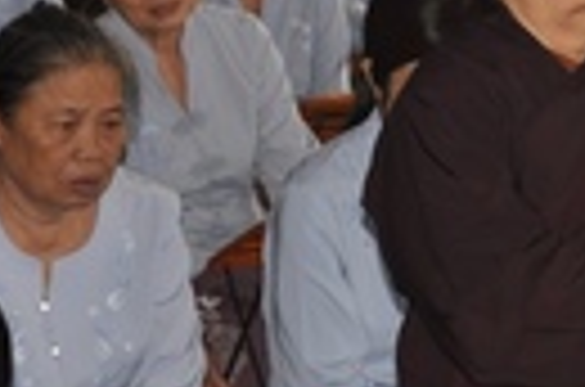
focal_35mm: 255
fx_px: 4134
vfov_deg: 5.4
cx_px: 621
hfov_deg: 8.0
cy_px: 104
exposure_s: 1/60
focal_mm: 34
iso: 200
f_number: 4.2
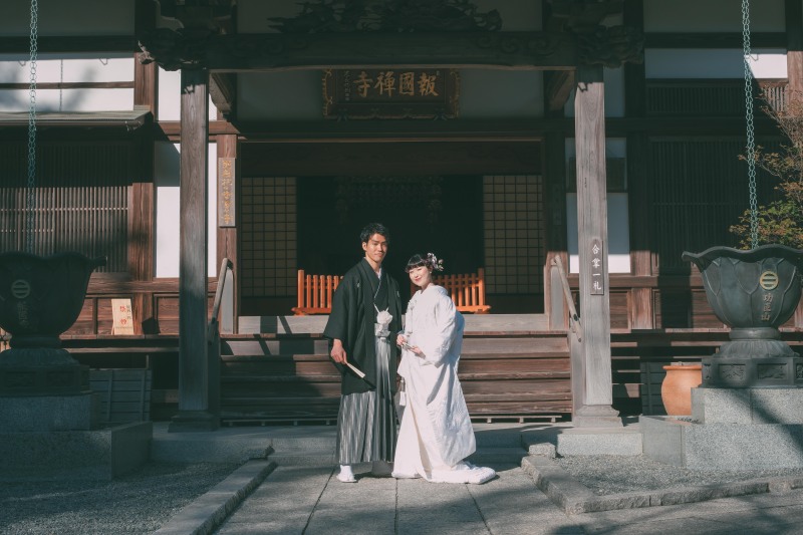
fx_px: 1115
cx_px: 402
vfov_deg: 27.0
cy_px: 268
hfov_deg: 39.6
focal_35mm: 50
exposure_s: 1/320
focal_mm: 33
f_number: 8
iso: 160
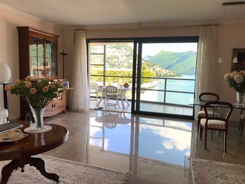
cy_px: 92
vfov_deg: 53.1
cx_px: 122
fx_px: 184
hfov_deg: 67.3
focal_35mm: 26
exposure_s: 1/122
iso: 25
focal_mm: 4.25
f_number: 1.8
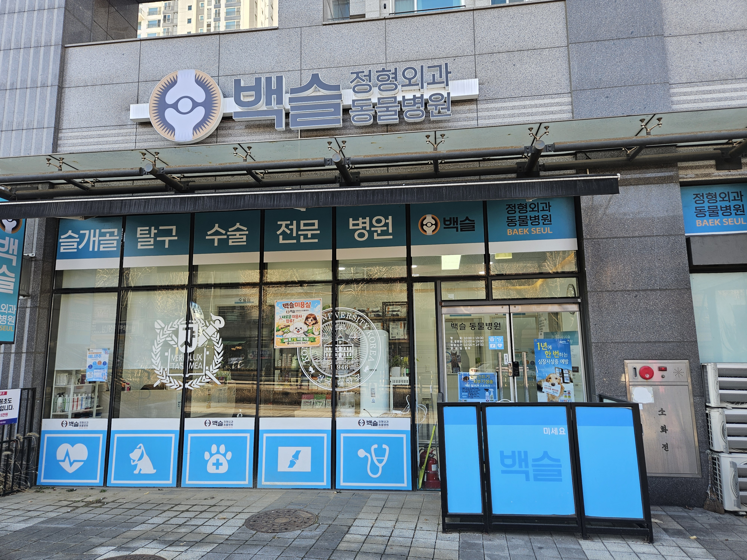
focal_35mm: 23
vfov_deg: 58.9
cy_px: 280
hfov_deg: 73.9
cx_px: 374
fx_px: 496
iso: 32
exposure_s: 1/120
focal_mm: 5.4
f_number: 1.8
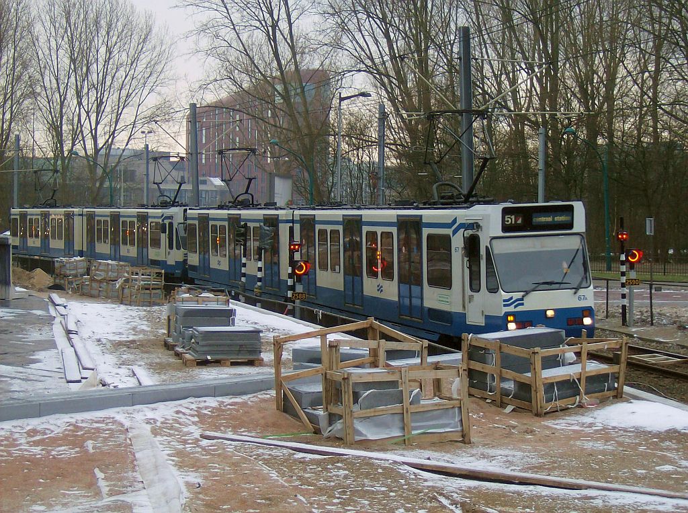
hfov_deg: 27.8
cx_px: 344
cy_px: 256
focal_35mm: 70
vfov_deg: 20.9
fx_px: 1388
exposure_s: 1/147
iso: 100
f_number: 3.7
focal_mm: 11.6
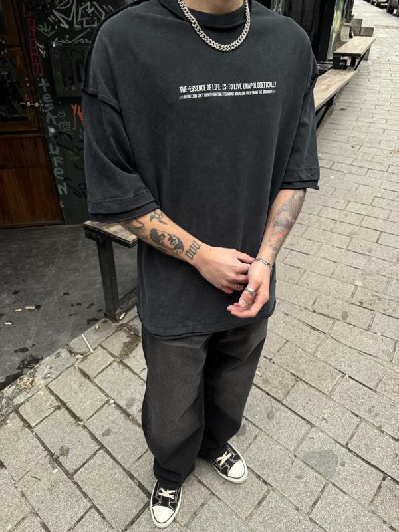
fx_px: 369
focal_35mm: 24
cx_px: 200
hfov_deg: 56.8
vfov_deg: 71.6
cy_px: 266
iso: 100
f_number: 1.78
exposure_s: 1/341
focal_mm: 6.76
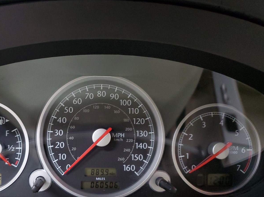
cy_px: 132
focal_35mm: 35
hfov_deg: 52.2
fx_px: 267
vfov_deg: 40.2
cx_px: 101
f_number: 1.5
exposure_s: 1/15
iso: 292
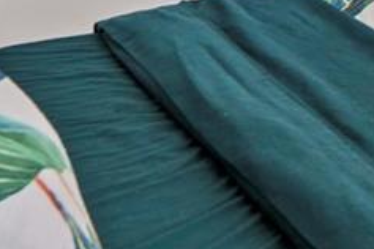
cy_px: -336
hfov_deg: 12.2
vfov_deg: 10.9
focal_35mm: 108
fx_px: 1122
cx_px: 1032
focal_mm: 16
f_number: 8
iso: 250
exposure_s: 1/4
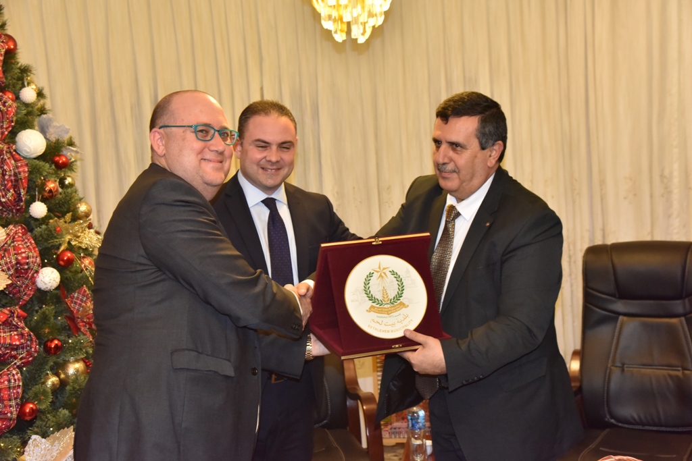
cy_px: 230
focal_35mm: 52
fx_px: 1000
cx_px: 346
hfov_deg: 38.2
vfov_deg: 26.0
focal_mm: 52
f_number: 6.3
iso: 2500
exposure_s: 1/160
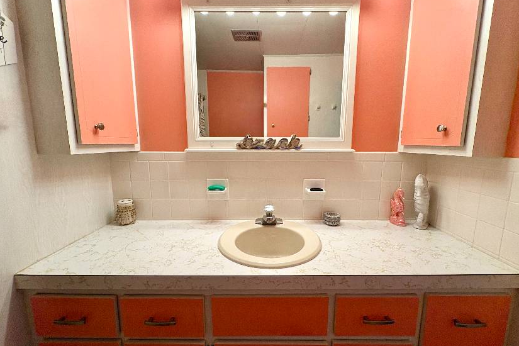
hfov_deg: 100.4
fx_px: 216
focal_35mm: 15
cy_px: 191
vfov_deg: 77.1
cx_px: 265
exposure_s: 1/120
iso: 160
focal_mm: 2.22
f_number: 2.2
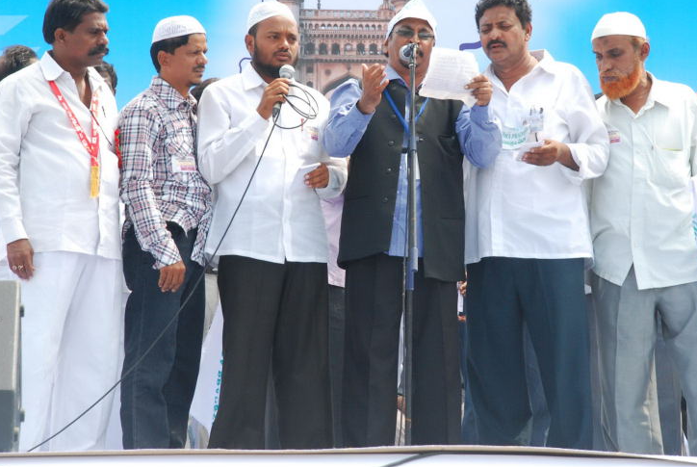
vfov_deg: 6.2
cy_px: 140
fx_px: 4318
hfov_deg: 9.2
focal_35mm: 223
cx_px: 396
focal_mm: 105
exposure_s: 1/125
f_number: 13
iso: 400
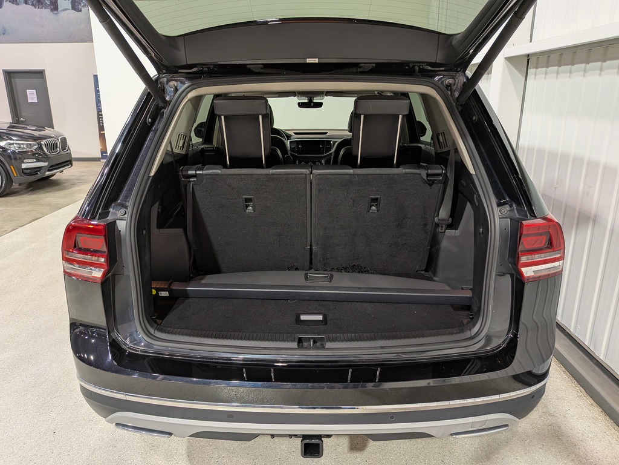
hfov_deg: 71.6
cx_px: 310
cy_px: 232
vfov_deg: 56.8
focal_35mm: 24
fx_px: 429
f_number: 1.7
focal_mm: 4.53
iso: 71
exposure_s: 1/24
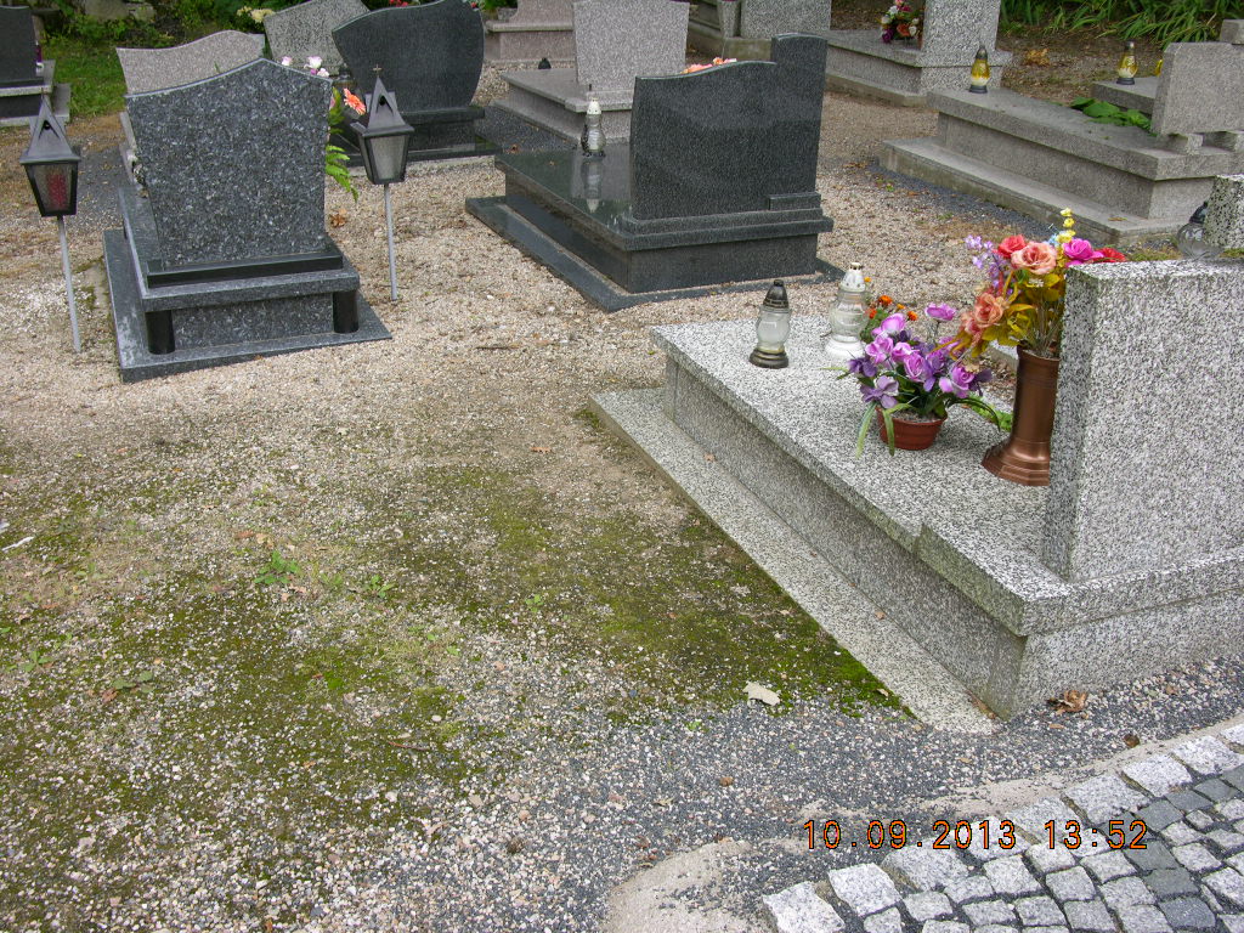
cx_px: 622
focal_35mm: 35
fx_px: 1258
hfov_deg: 52.6
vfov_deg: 40.7
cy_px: 466
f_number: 4
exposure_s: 1/67.8
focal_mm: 8.9
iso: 50
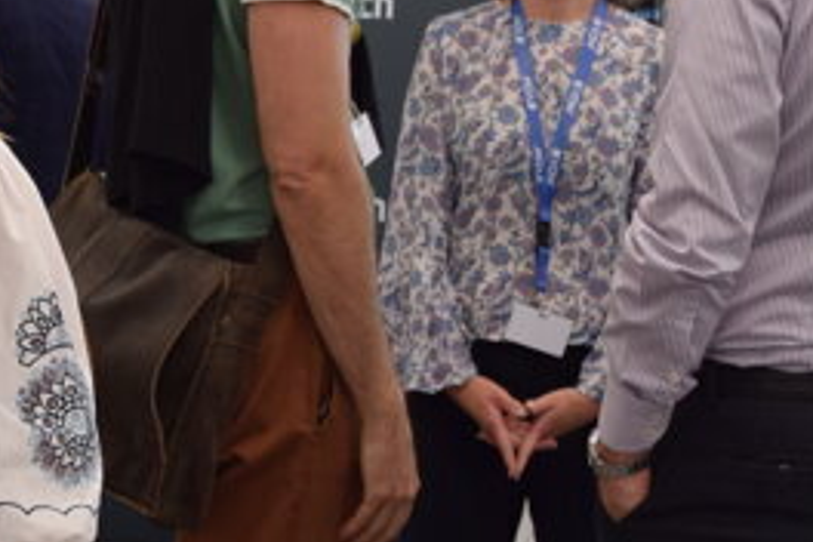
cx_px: -69
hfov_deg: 15.5
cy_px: 214
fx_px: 2907
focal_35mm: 129
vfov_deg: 10.6
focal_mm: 25
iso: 400
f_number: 5
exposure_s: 1/100
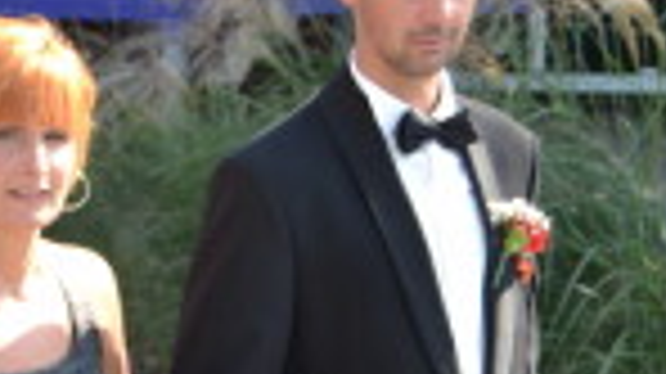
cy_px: 590
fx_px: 3424
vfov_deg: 6.2
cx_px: 108
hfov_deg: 11.1
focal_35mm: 194
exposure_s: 1/125
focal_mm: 38
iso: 160
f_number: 5.6
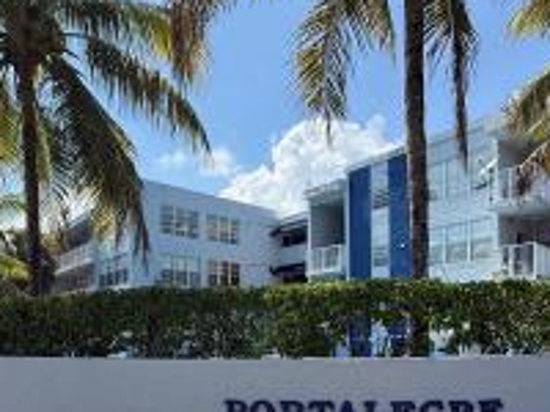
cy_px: 332
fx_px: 445
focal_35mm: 28
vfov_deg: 47.0
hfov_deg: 63.4
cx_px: 258
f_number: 2.2
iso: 64
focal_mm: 2.22
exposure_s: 1/1368
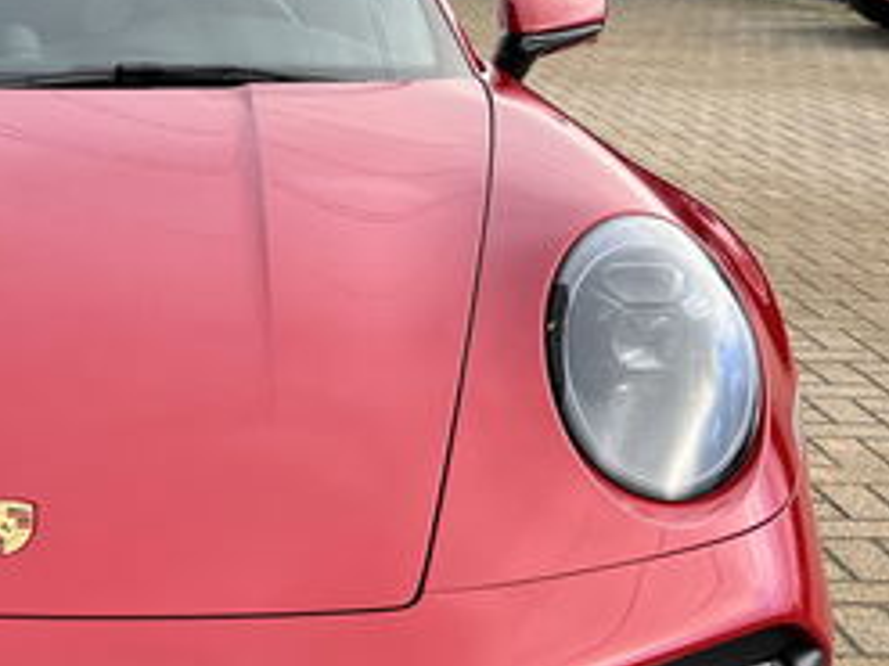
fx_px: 2079
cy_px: 292
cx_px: -65
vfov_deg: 18.2
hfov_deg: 22.9
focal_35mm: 81
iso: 40
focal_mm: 5.1
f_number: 1.6
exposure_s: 1/194
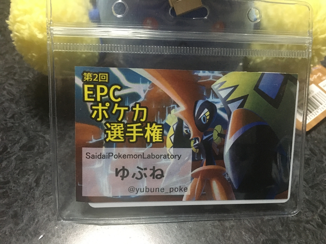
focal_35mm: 29
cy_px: 122
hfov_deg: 61.7
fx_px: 273
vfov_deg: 48.2
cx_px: 163
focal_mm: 4.15
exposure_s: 1/15
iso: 250
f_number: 2.2
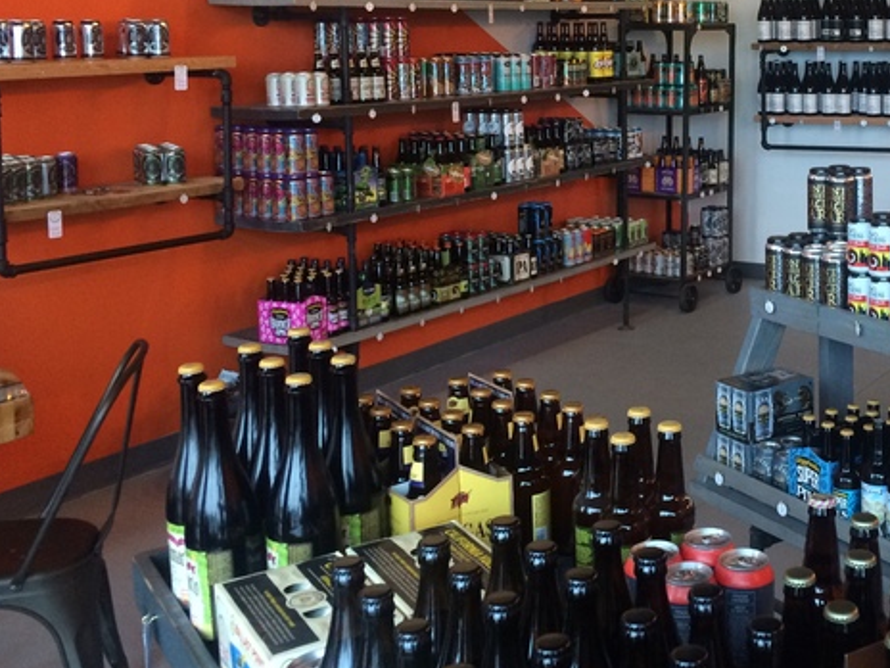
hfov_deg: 36.9
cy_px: 155
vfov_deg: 28.6
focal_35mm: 50
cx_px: 710
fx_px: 1286
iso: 160
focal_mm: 4.15
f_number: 2.2
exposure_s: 1/30
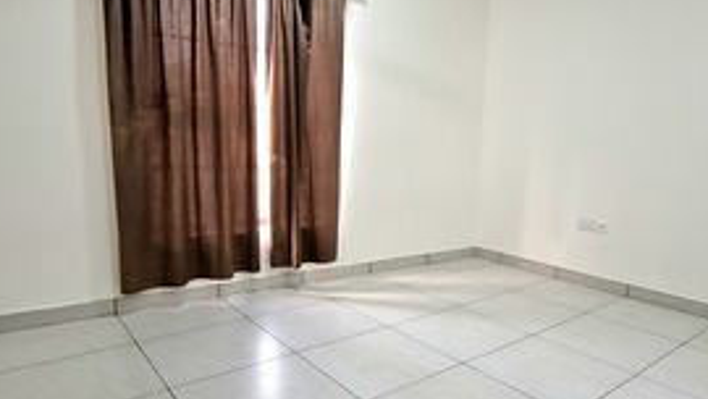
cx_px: 408
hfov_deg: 75.8
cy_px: 222
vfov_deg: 47.6
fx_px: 451
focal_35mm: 24
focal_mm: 1.74
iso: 125
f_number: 2.2
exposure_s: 1/40
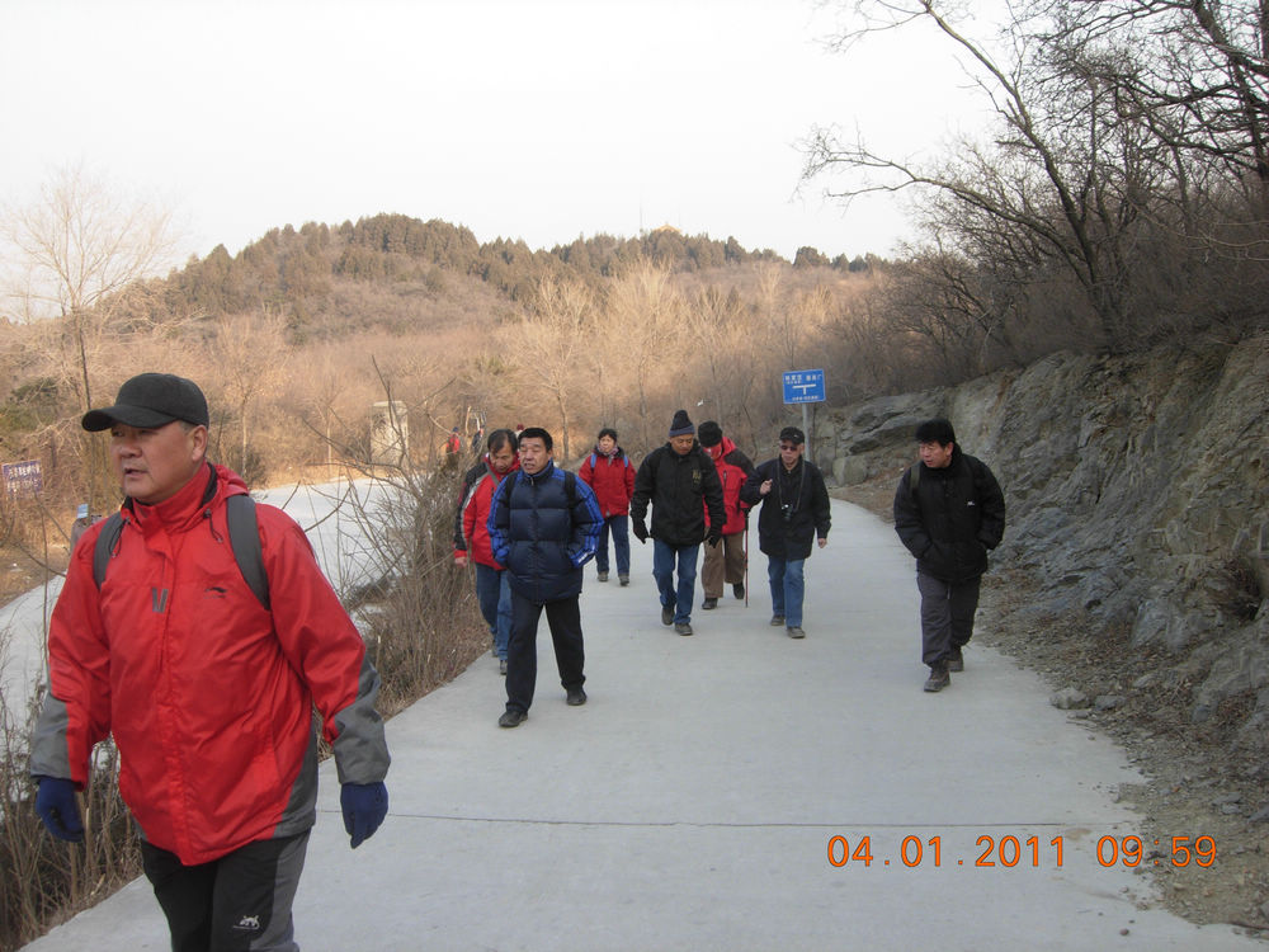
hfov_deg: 51.4
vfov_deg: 39.7
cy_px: 476
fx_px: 1320
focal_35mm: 36
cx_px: 634
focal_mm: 7.5
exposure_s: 1/128
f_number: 4.3
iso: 50
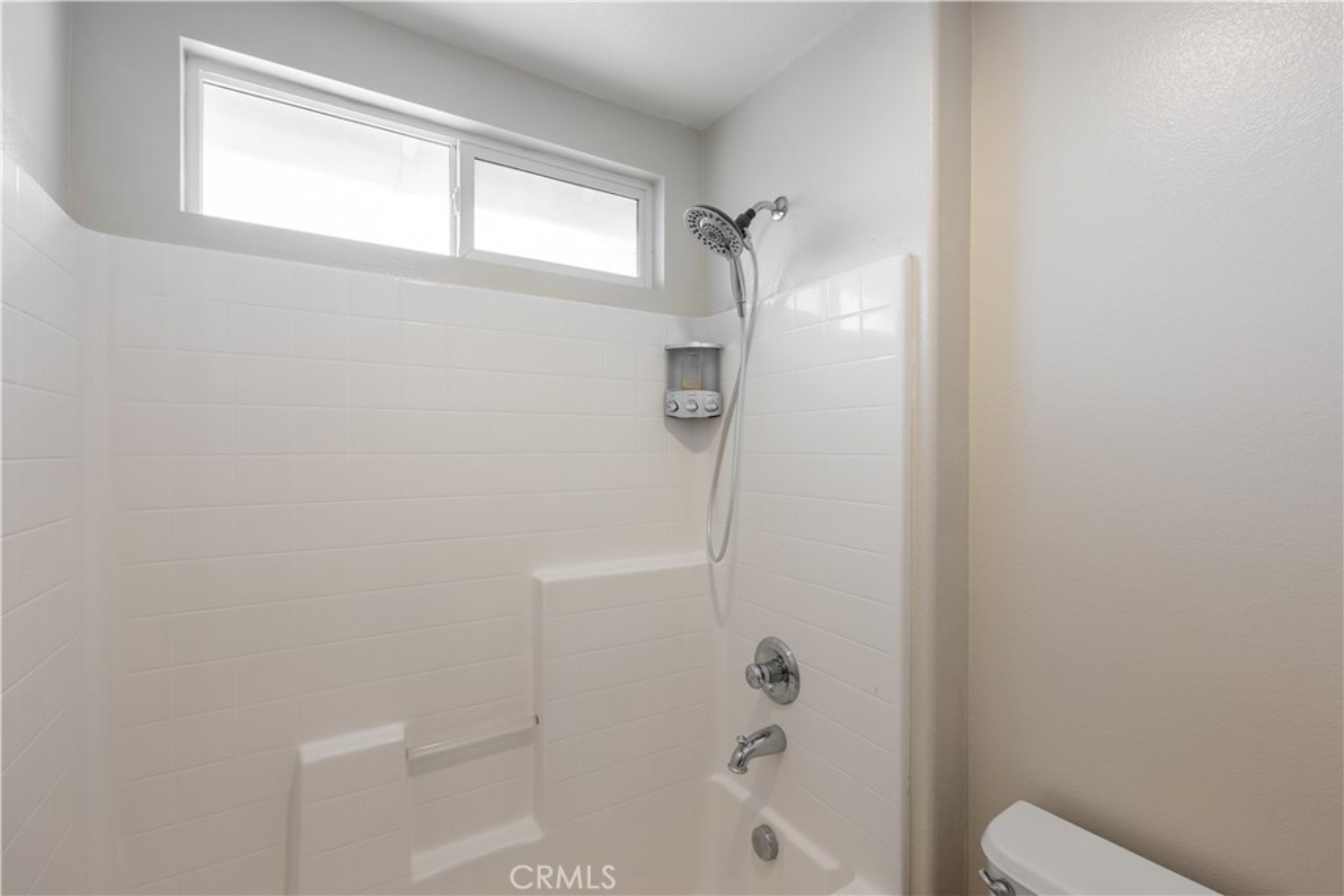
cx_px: 672
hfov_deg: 96.7
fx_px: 597
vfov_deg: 73.8
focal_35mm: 16
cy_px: 448
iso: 250
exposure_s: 1/5
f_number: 7.1
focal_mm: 16
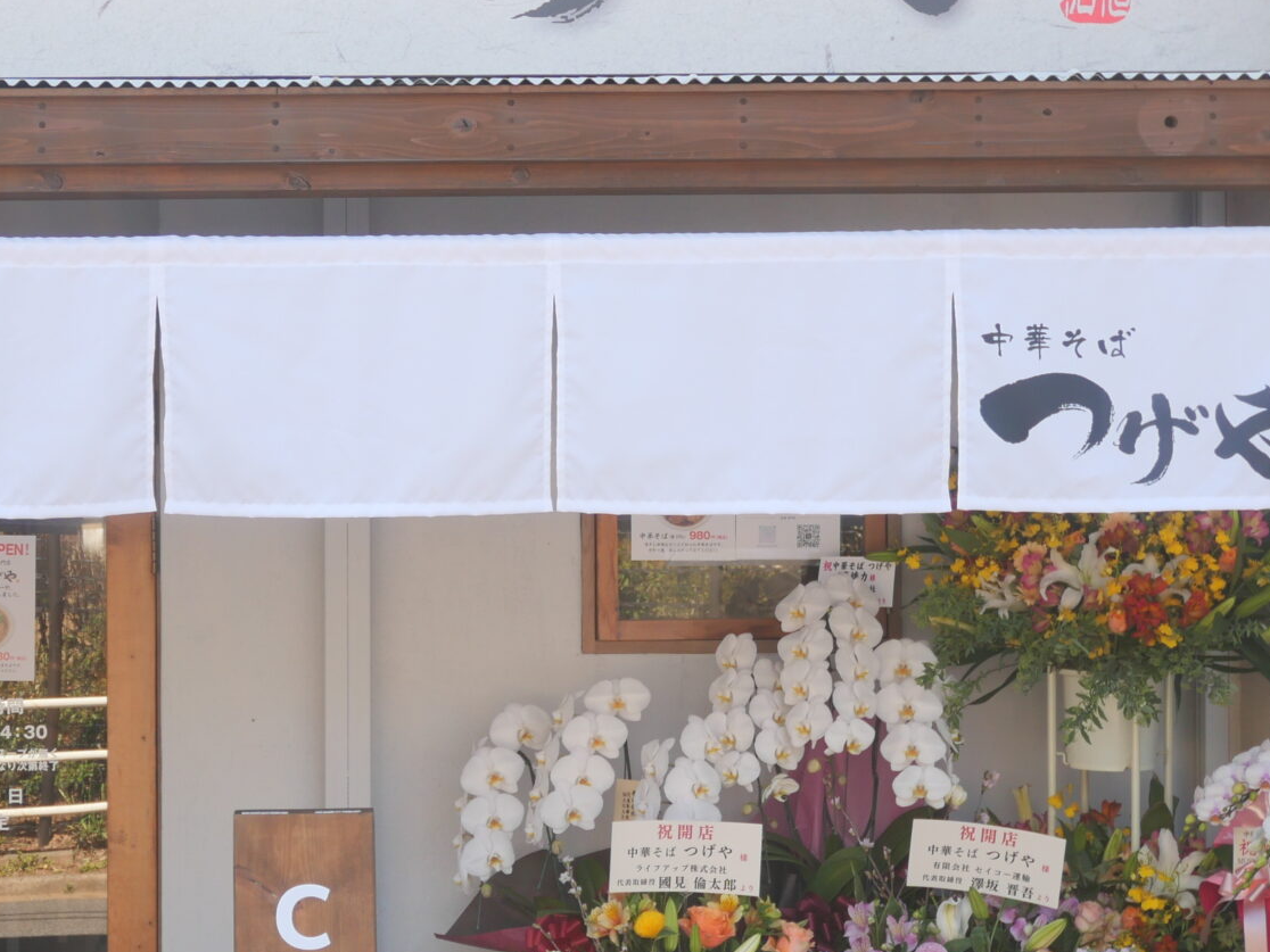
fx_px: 2862
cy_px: 532
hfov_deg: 24.8
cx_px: 340
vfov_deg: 18.9
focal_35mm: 78
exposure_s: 1/200
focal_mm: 17
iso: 200
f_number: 4.1
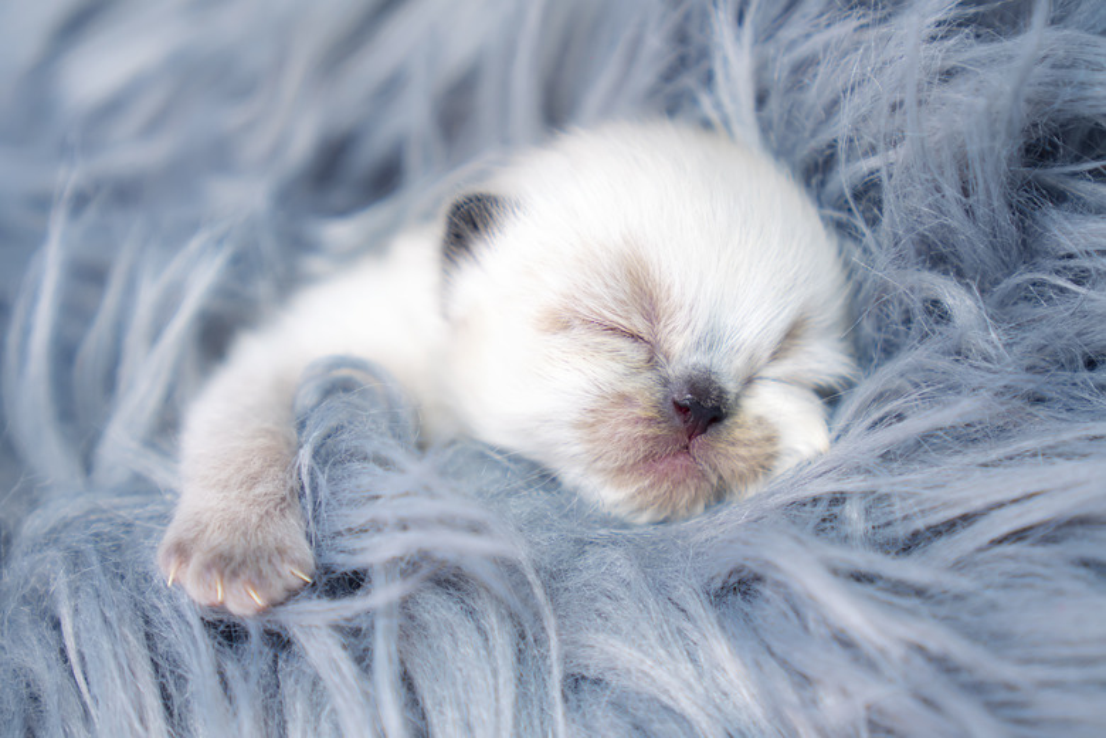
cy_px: 369
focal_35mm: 105
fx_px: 3226
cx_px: 553
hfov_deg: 19.5
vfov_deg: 13.0
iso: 320
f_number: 2.8
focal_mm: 70
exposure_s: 1/80
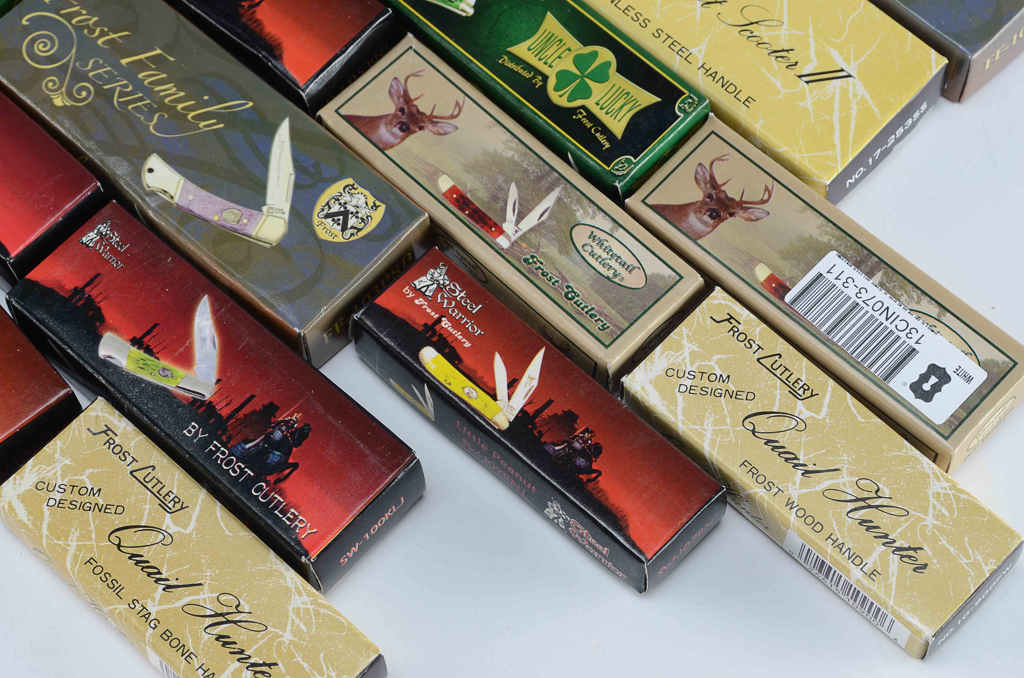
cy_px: 339
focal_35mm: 82
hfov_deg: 24.7
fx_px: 2342
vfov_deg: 16.5
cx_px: 512
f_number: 11
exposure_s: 1/80
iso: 100
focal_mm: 55
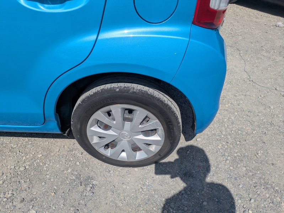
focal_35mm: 25
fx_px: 205
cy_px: 106
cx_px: 142
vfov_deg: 54.9
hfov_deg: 69.4
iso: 50
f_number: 1.89
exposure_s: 1/5917
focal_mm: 5.43
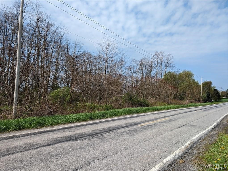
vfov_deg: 56.9
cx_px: 114
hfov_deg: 71.5
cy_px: 86
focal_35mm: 24
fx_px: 158
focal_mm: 6.9
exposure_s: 1/1011
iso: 20
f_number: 1.68
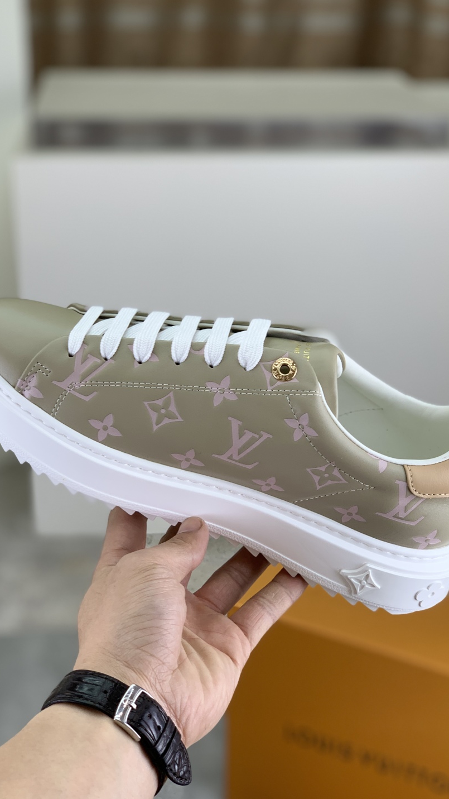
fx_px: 1206
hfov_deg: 21.1
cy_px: 401
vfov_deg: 36.6
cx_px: 219
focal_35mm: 57
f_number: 2.4
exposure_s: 1/124
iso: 16
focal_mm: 6
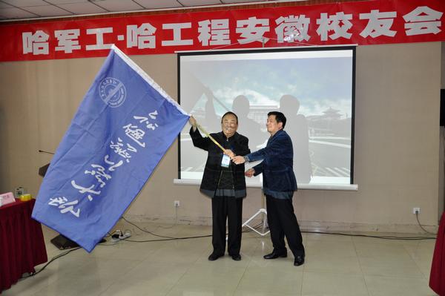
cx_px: 222
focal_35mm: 33
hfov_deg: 57.3
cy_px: 148
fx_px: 408
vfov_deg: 39.9
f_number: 3.8
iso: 800
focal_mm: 22
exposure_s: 1/60
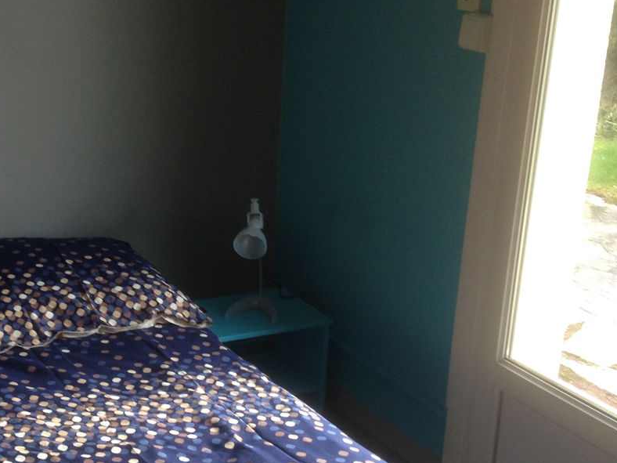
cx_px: 106
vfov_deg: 21.9
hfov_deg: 28.2
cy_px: 291
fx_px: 1194
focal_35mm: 67
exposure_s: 1/40
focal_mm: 4.12
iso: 50
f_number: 2.4
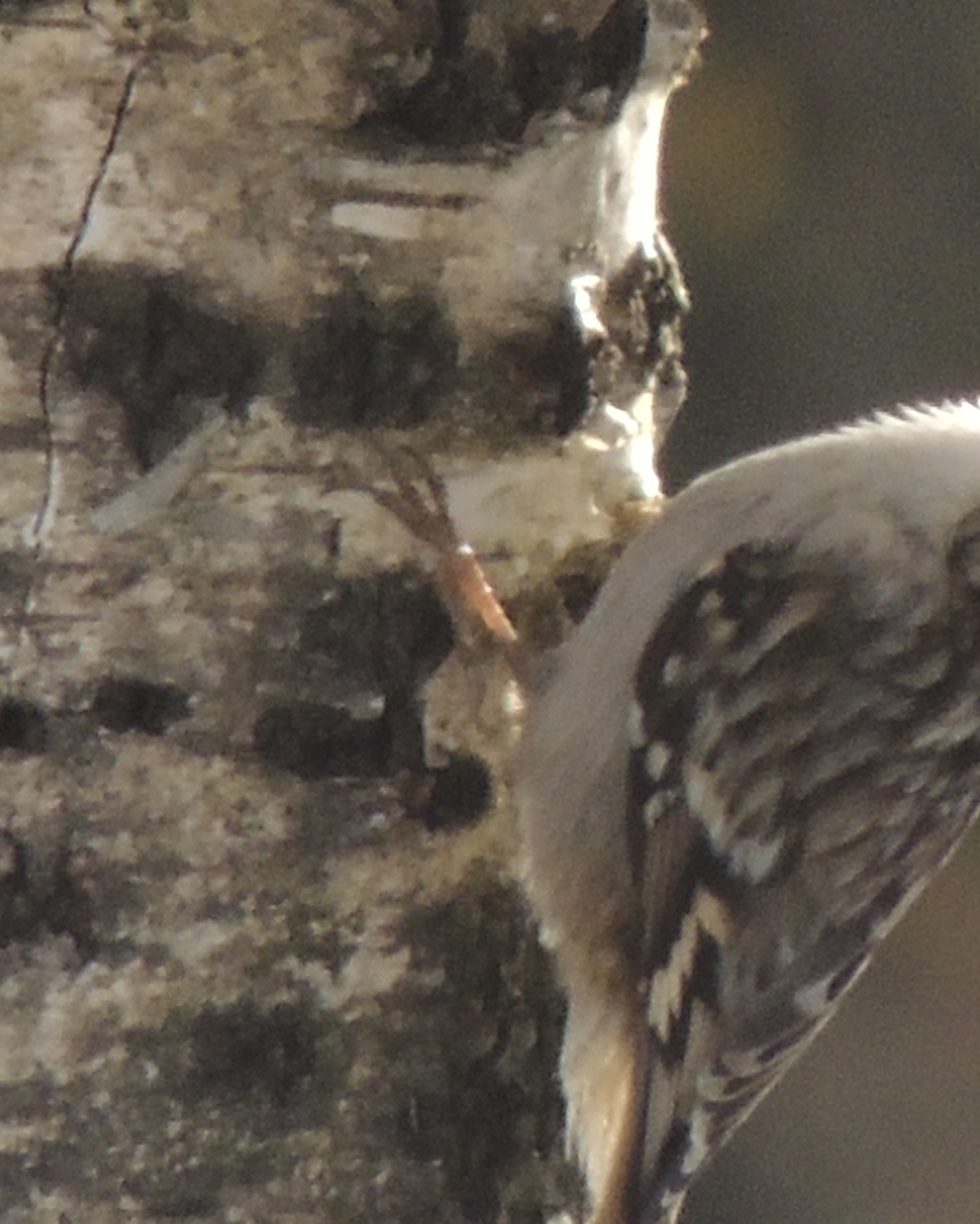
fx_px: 92547
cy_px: 1005
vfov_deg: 0.8
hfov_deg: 0.6
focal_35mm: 2554
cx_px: 684
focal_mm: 180
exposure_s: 1/500
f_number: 5.9
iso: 360
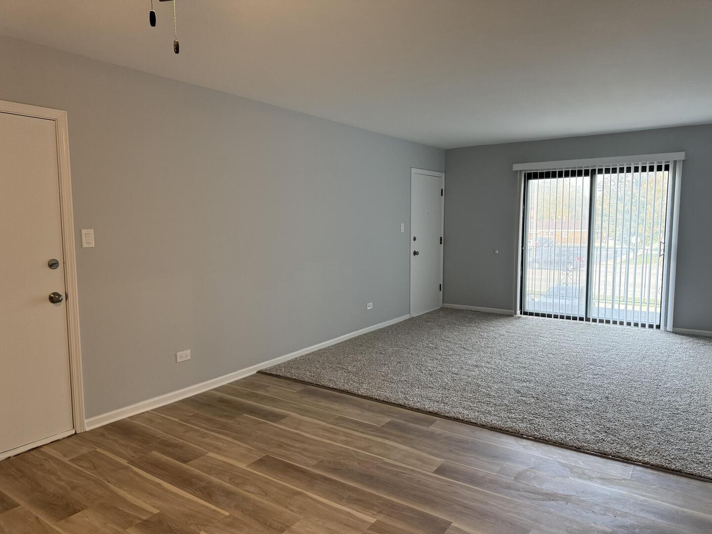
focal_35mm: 24
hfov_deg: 71.6
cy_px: 267
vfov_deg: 56.8
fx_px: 494
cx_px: 356
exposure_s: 1/120
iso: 250
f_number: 1.78
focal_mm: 6.76
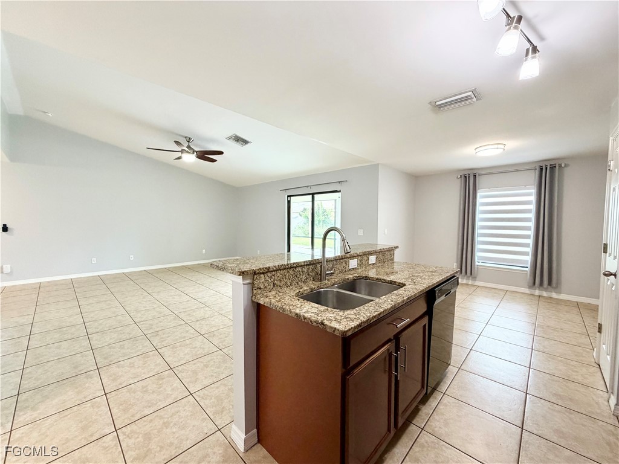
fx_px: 250
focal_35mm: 14
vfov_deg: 85.7
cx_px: 310
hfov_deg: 102.1
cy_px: 232
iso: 320
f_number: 2.2
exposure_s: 1/120
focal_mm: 2.22
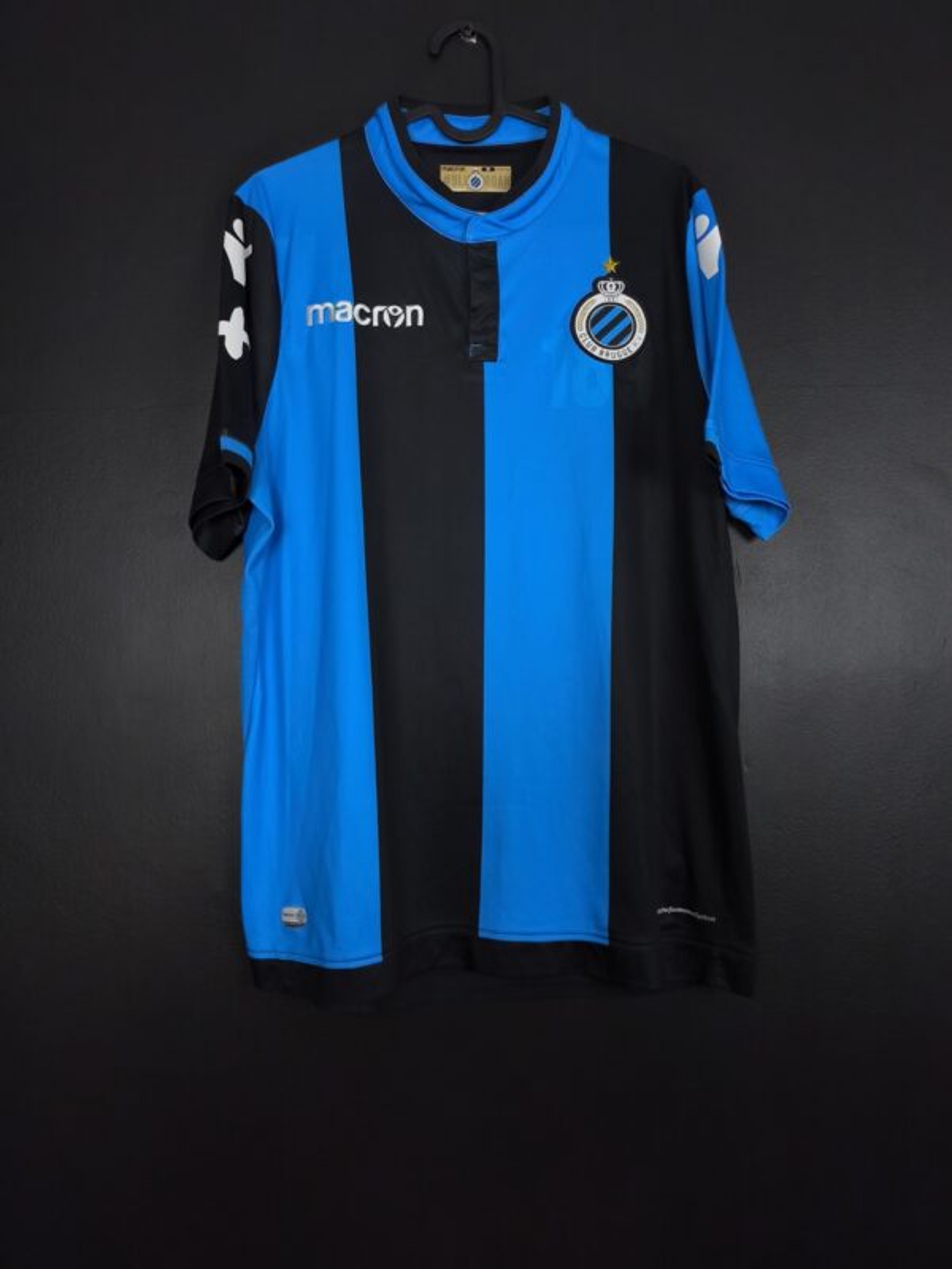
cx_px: 476
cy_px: 634
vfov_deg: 73.9
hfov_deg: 58.9
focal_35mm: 23
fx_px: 843
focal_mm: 6.57
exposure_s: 1/125
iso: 320
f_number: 1.6
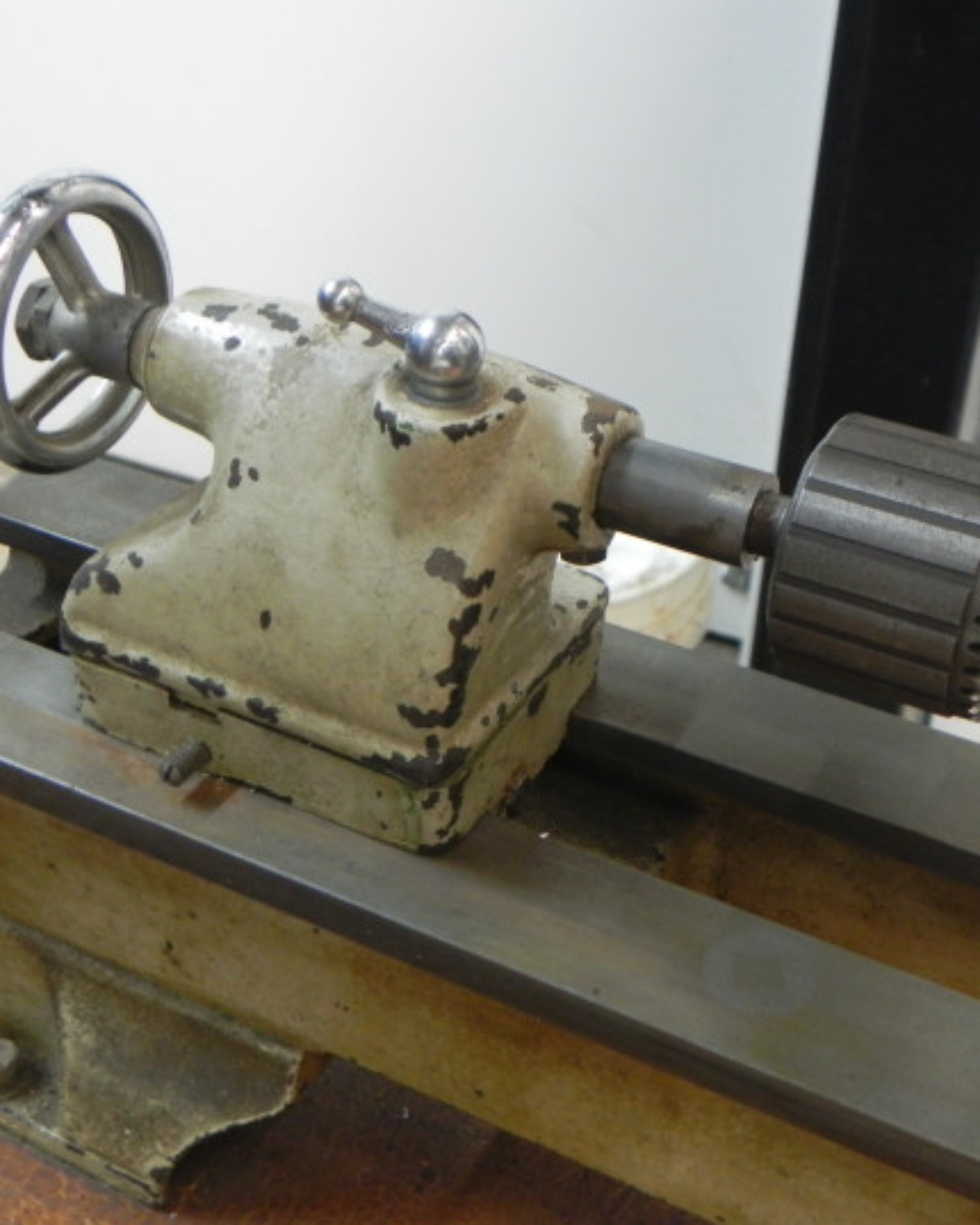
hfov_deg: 30.9
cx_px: 516
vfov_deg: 38.0
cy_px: 619
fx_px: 1776
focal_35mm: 49
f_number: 3.2
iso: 400
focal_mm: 6.6
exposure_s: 1/10
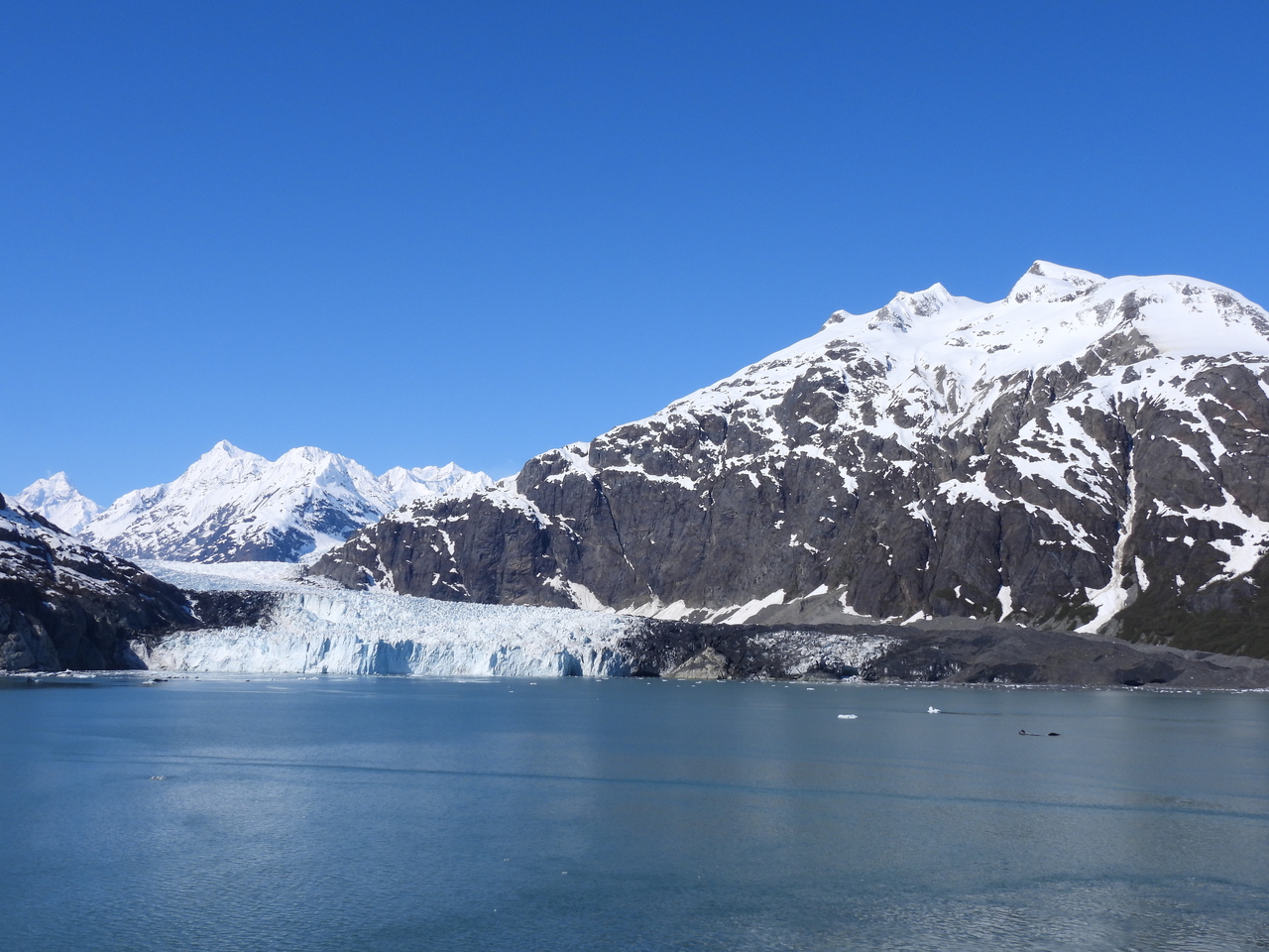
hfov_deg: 52.6
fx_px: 1283
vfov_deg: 40.7
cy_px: 476
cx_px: 634
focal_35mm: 35
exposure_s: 1/1600
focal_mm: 6.2
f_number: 4.5
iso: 100
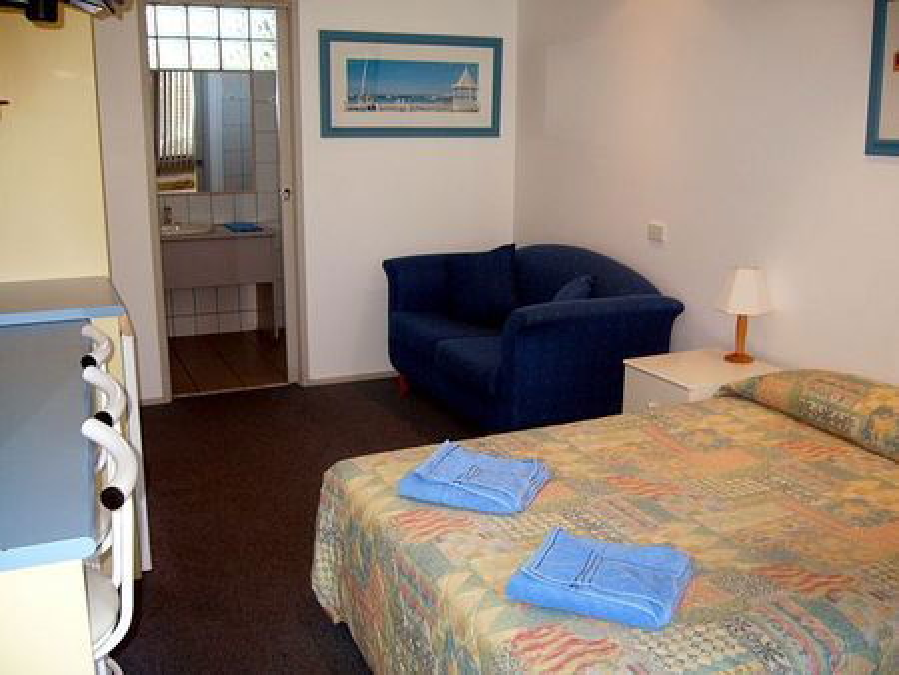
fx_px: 909
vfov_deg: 40.7
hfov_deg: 52.6
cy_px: 338
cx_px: 450
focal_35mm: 35
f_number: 2.8
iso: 100
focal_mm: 5.8
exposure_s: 1/60
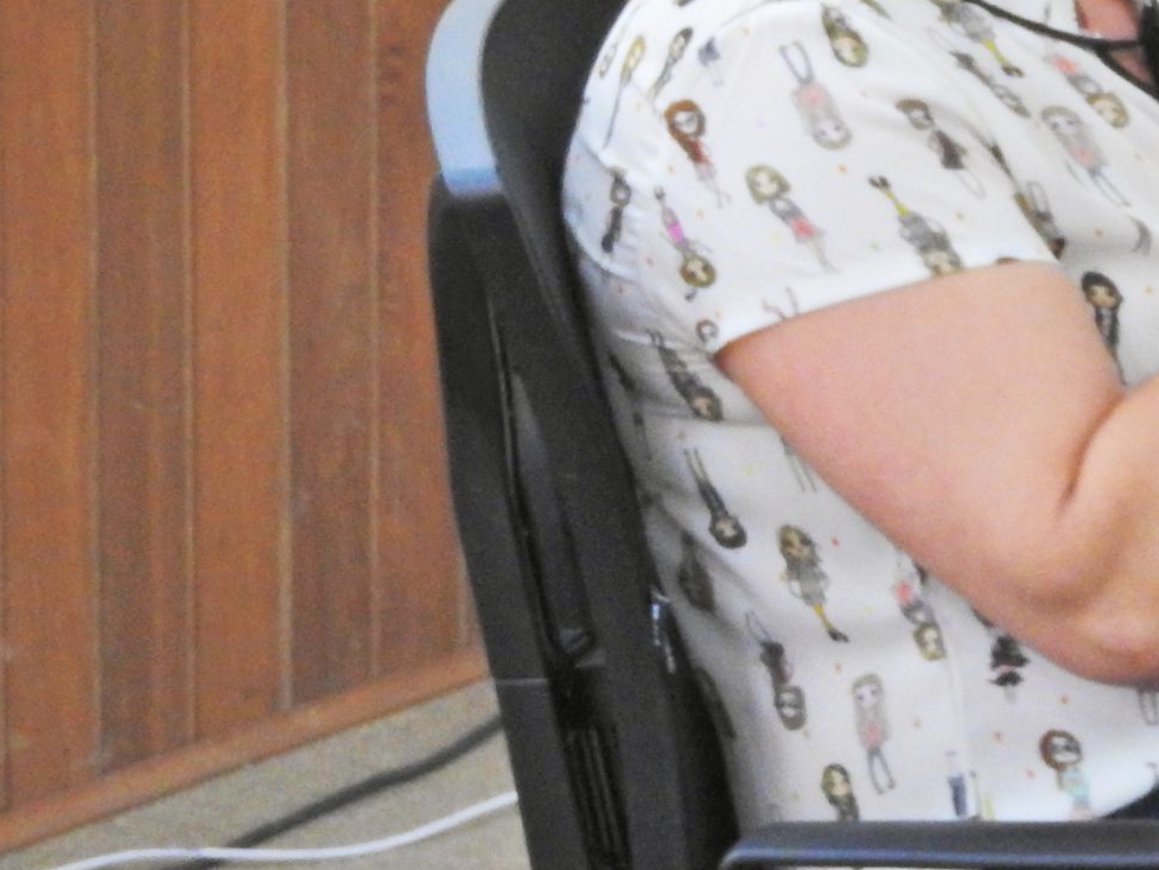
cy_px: 217
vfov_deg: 5.3
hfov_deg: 7.1
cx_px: 1204
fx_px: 9309
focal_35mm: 278
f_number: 5
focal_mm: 20.6
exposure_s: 1/13
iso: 800
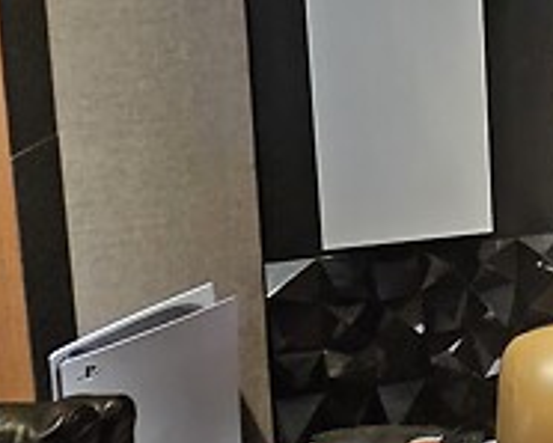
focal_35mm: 45
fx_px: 737
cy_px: -28
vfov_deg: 30.4
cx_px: 719
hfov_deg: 31.6
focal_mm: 2.2
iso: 1250
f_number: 2.2
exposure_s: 1/24
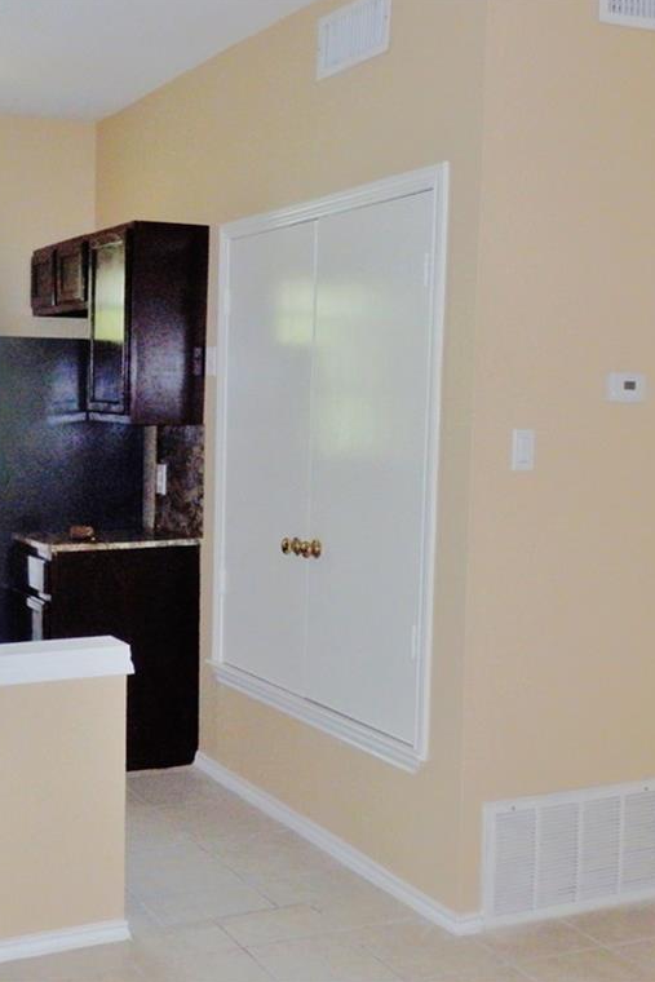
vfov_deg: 46.4
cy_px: 490
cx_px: 103
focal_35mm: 42
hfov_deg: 30.9
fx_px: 1146
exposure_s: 1/30
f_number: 3.3
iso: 400
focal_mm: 5.5
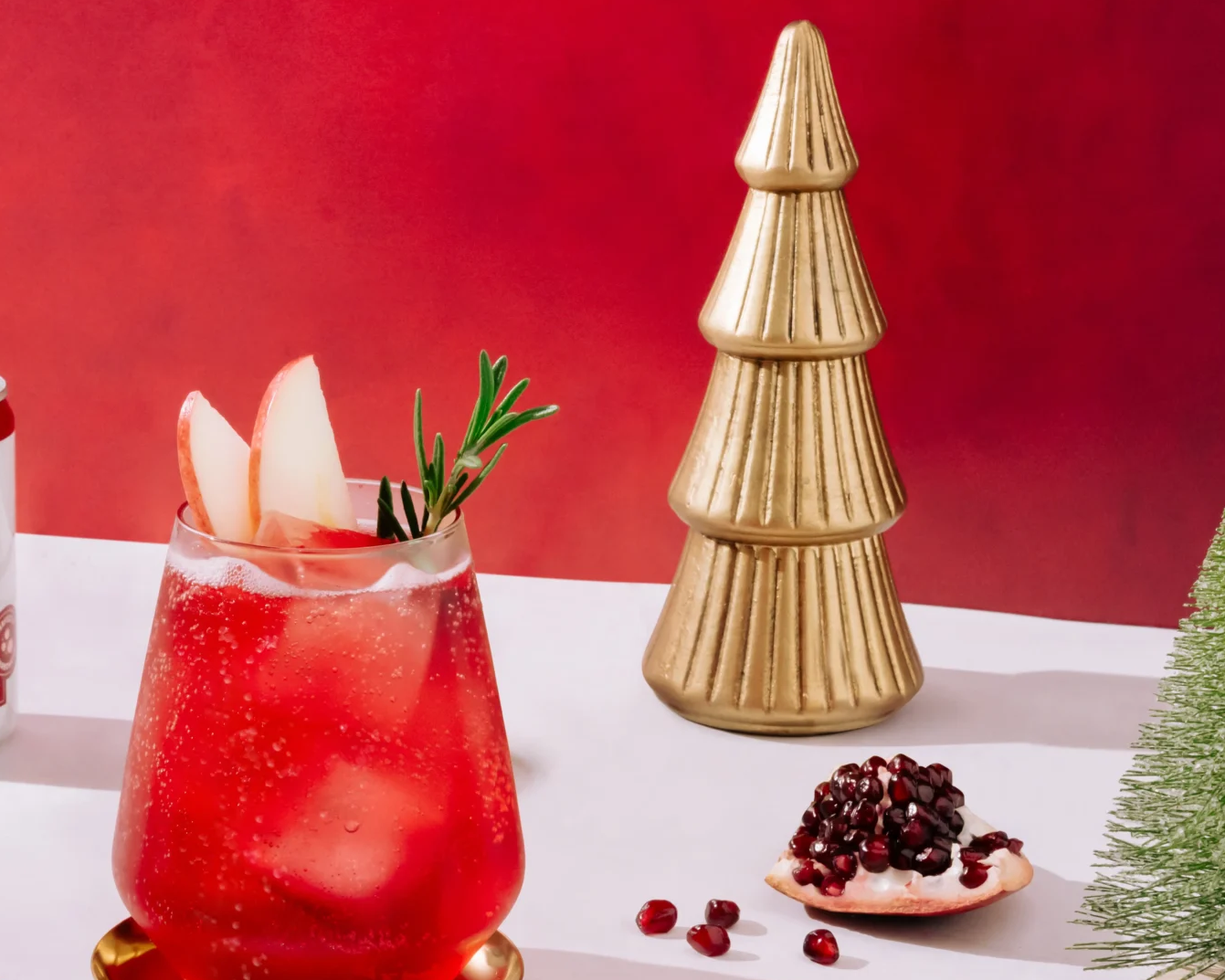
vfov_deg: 17.8
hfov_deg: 21.8
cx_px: 166
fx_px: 3118
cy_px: 674
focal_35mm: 86
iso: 1600
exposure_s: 1/80
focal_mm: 48
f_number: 16
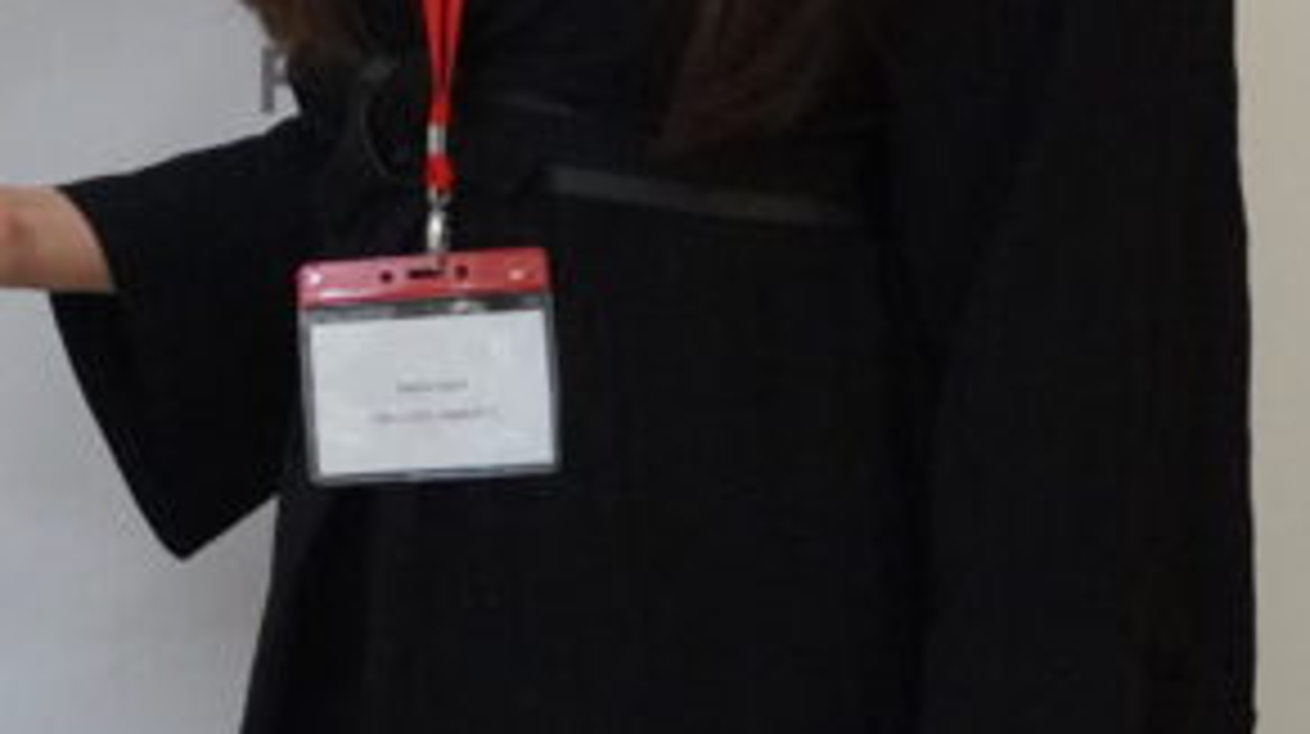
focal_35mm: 205
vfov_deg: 5.9
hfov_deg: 10.3
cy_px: 20
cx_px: -396
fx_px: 7108
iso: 6400
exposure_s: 1/160
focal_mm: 37
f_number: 4.5
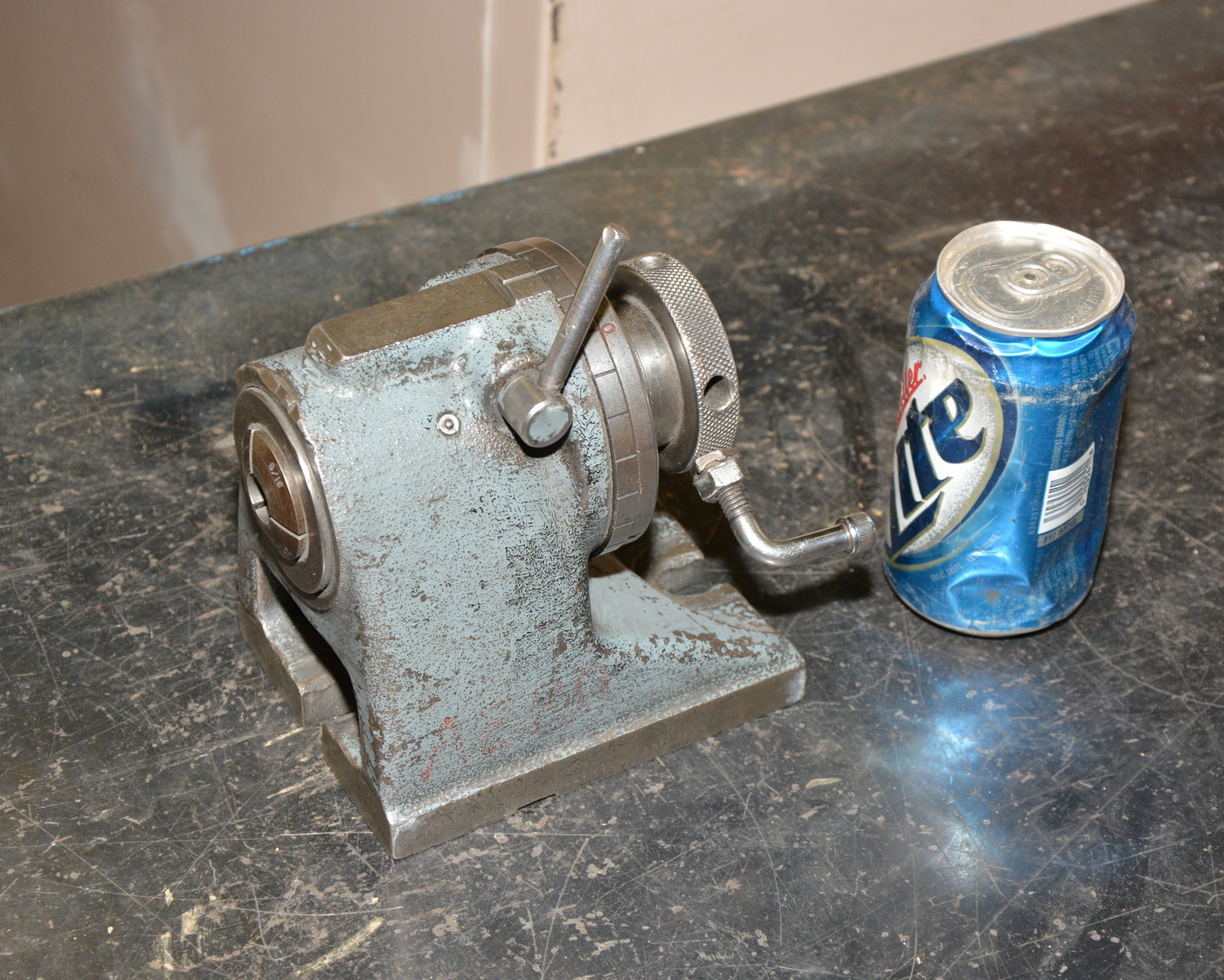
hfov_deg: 23.3
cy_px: 494
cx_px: 586
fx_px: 2971
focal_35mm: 82
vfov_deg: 18.7
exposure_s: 1/60
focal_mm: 48
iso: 800
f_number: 7.1
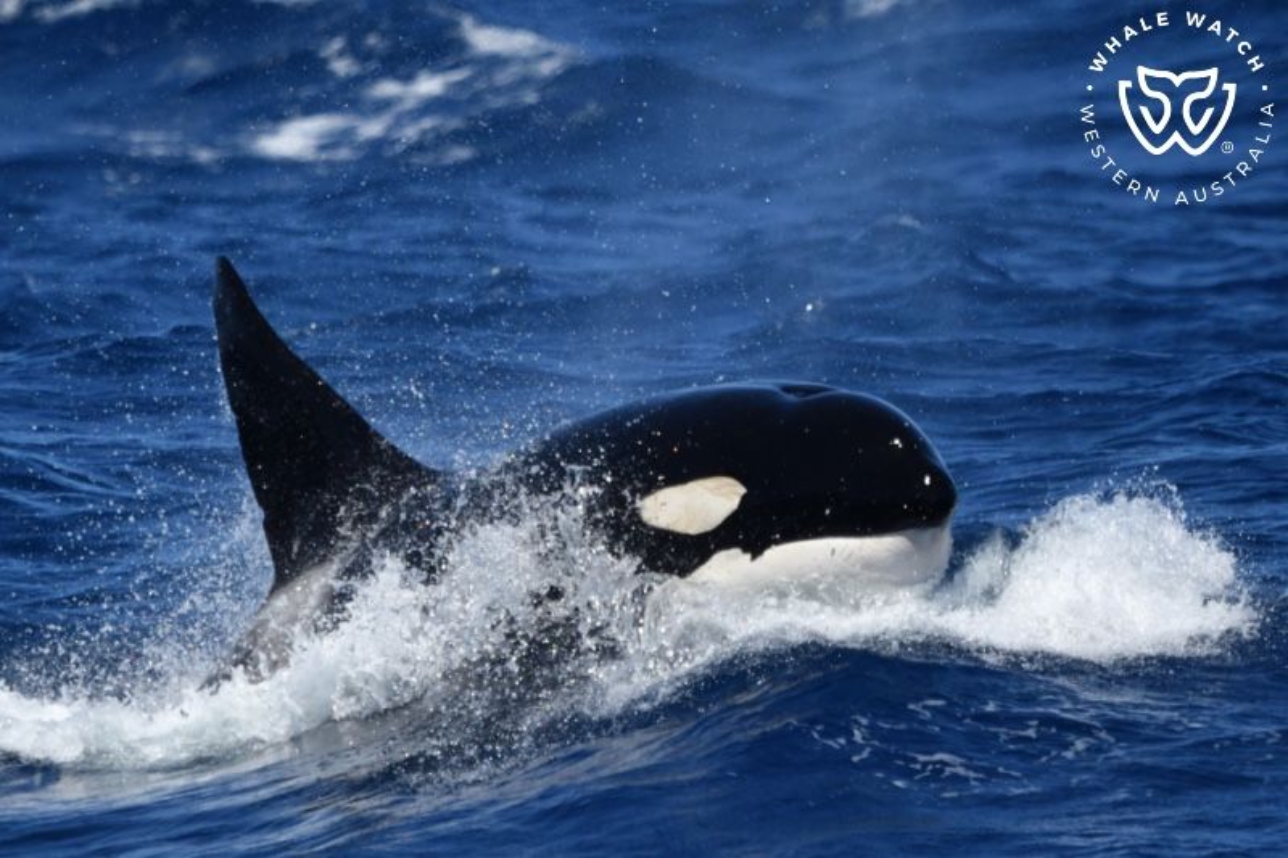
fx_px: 17884
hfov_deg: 4.1
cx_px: 644
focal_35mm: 500
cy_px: 429
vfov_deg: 2.7
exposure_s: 1/8000
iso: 900
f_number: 6.3
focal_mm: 500
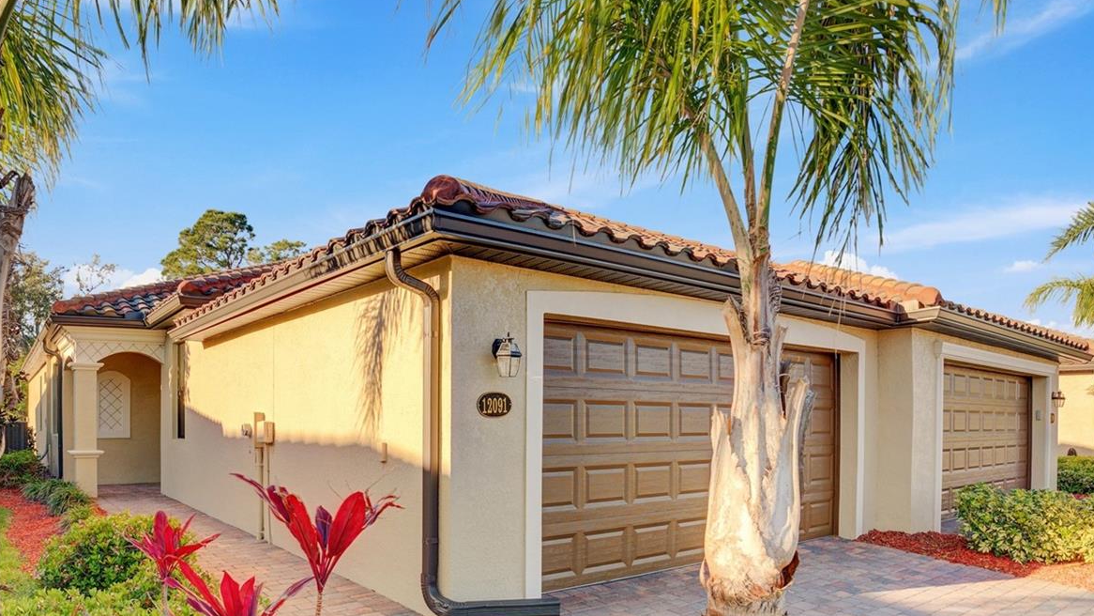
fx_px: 667
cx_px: 446
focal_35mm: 23
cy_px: 420
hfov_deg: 77.9
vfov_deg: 48.5
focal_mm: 16
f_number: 8
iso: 400
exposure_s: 1/400
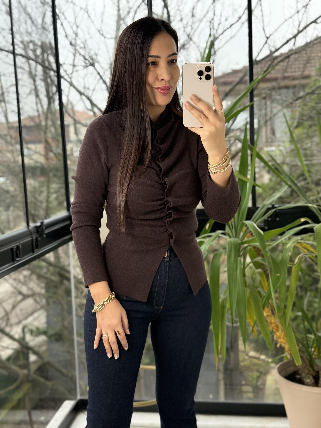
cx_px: 160
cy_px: 214
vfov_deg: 39.7
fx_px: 593
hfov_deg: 30.3
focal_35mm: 48
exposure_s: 1/242
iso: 200
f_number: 1.78
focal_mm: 6.76
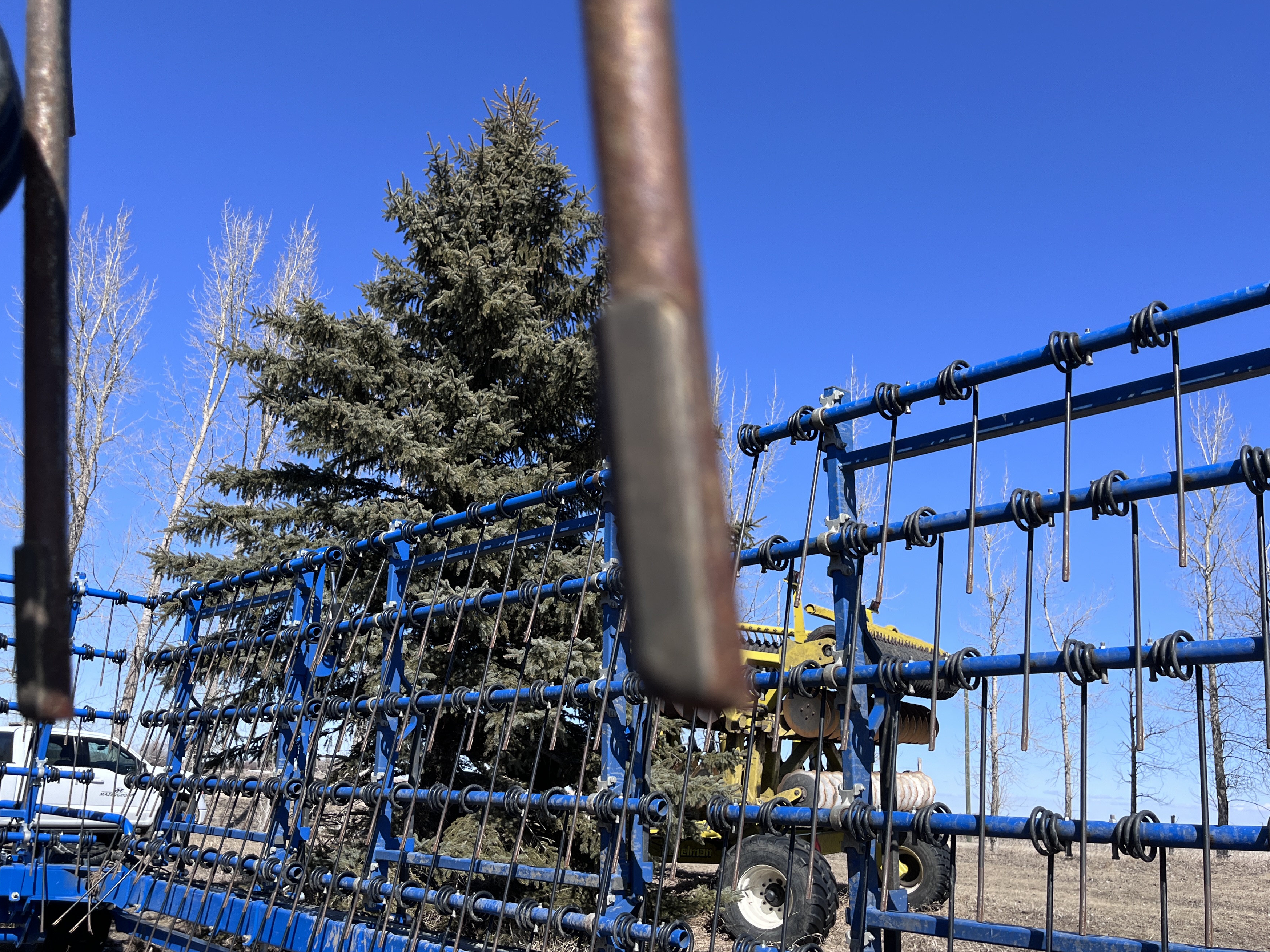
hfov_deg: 59.9
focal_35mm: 30
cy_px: 495
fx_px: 1101
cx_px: 583
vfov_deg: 46.8
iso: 50
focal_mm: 5.1
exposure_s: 1/2755
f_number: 1.6
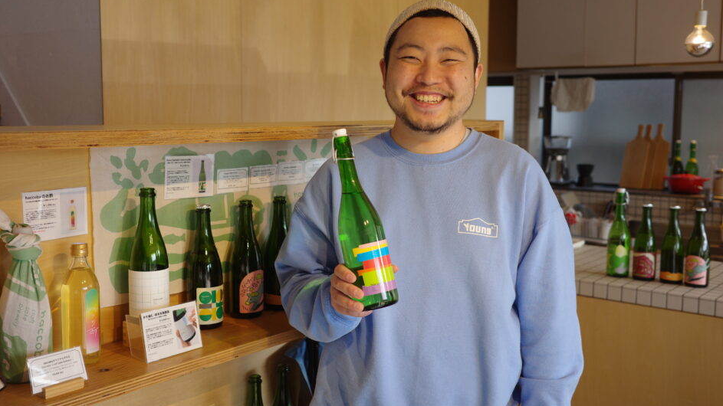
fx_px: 805
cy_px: 195
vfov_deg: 28.3
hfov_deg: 48.4
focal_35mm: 42
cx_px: 362
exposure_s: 1/200
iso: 200
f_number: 2.8
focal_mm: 26
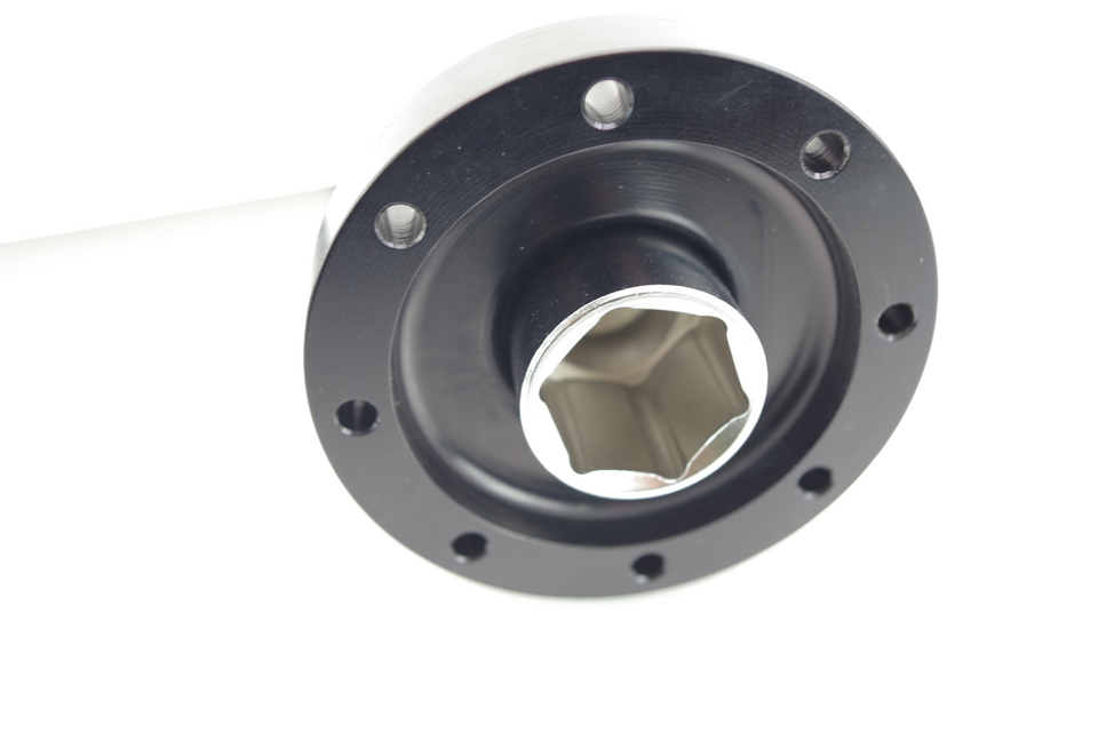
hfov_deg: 53.1
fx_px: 1098
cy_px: 366
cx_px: 549
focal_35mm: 36
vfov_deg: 36.9
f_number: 4.5
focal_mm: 24.38
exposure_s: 1/10
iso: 100
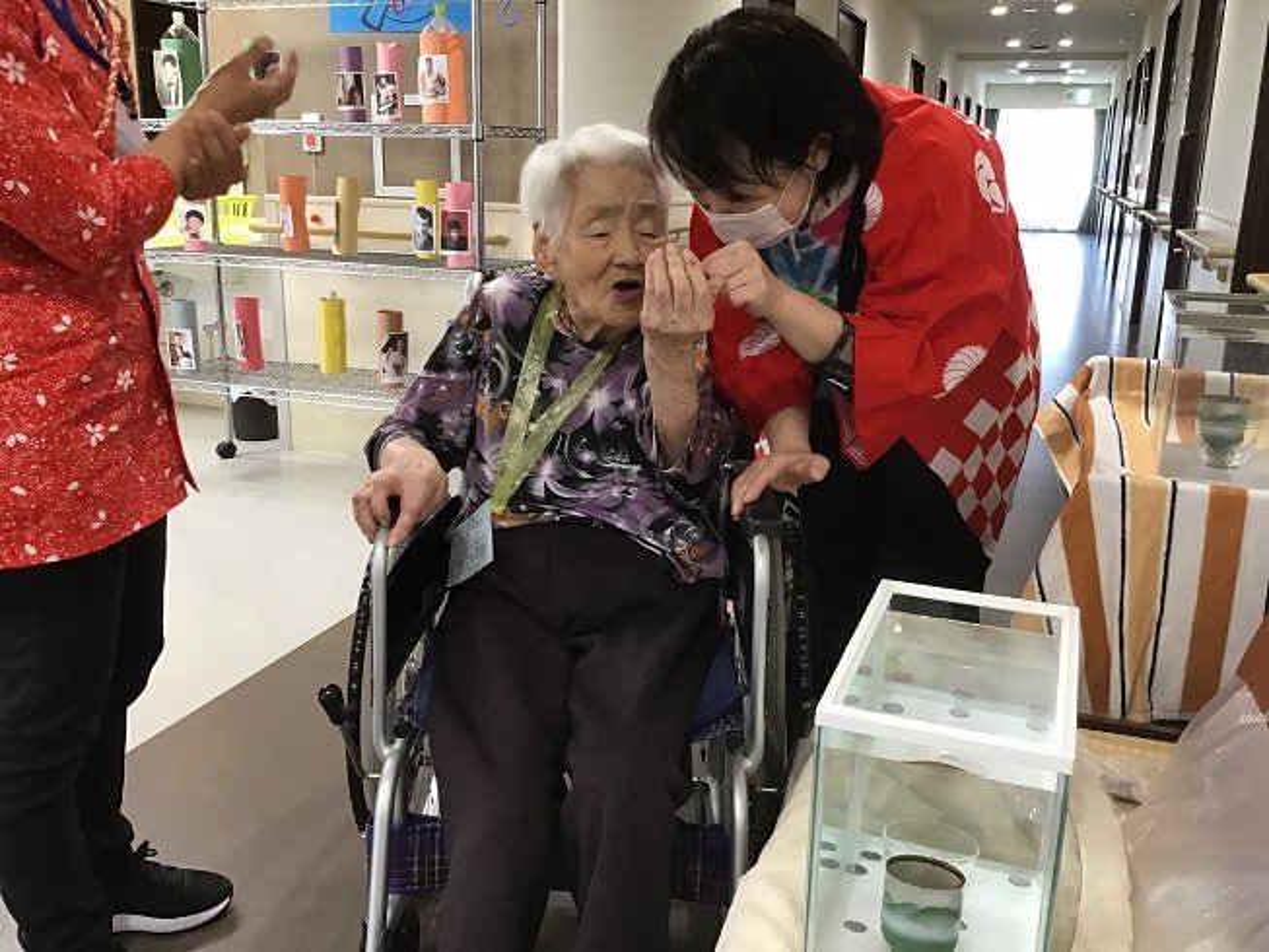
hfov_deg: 58.3
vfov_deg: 45.5
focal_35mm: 31
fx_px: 1137
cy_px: 476
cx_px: 634
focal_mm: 3.3
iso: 100
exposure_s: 1/30
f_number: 2.4
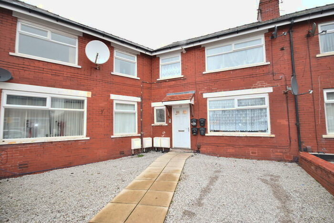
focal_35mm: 17
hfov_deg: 92.4
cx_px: 167
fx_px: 160
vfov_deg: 69.8
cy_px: 112
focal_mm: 11.5
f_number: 4.2
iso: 100
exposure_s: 1/25
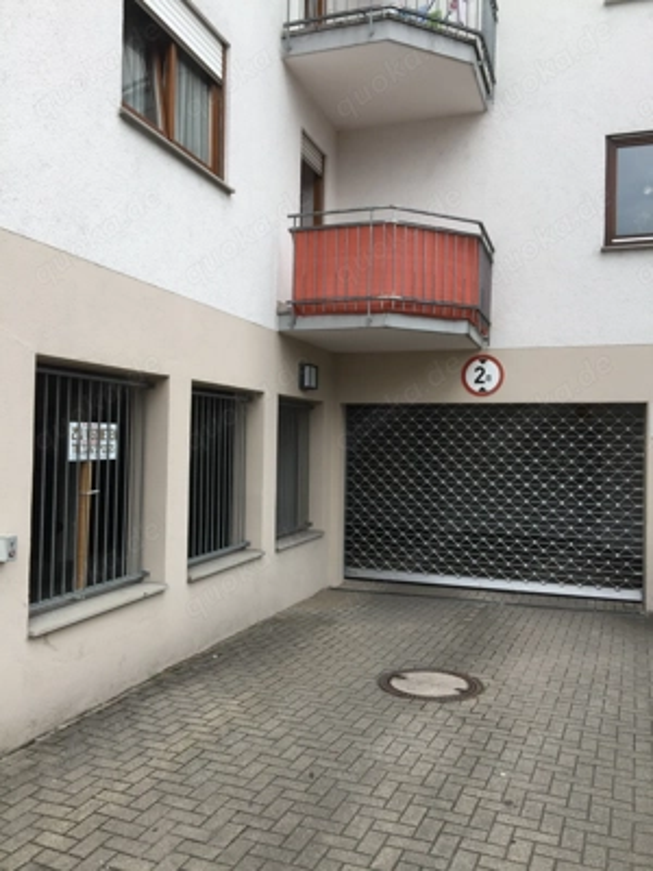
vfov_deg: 61.7
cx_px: 326
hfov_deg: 48.2
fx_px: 729
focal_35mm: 29
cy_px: 436
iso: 32
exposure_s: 1/403
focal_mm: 4.15
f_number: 2.2
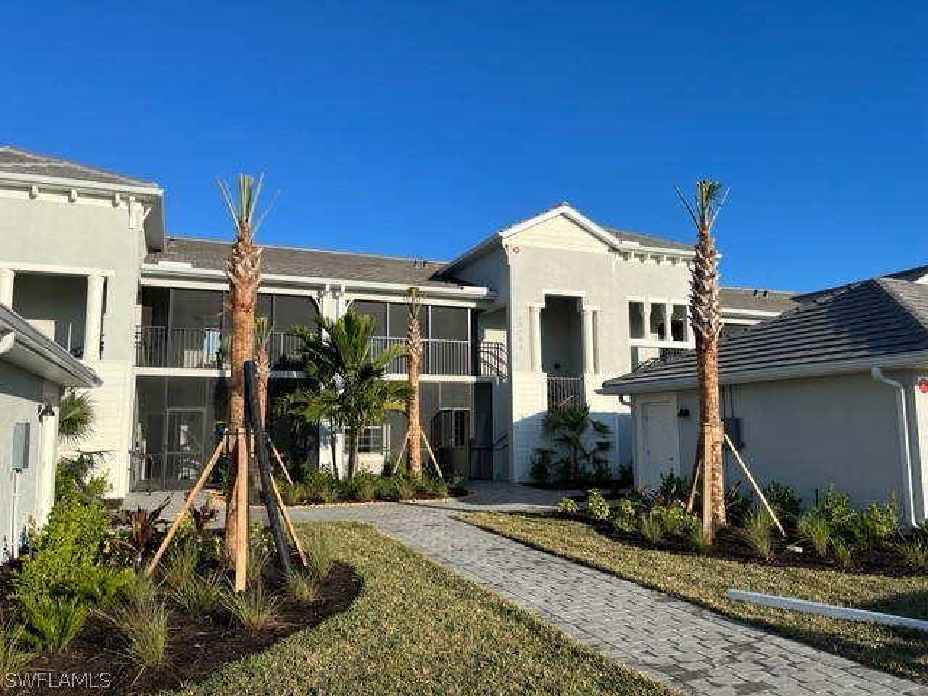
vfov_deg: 53.1
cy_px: 348
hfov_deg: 67.3
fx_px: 697
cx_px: 464
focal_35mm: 26
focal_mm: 5.1
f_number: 1.6
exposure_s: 1/3876
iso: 50
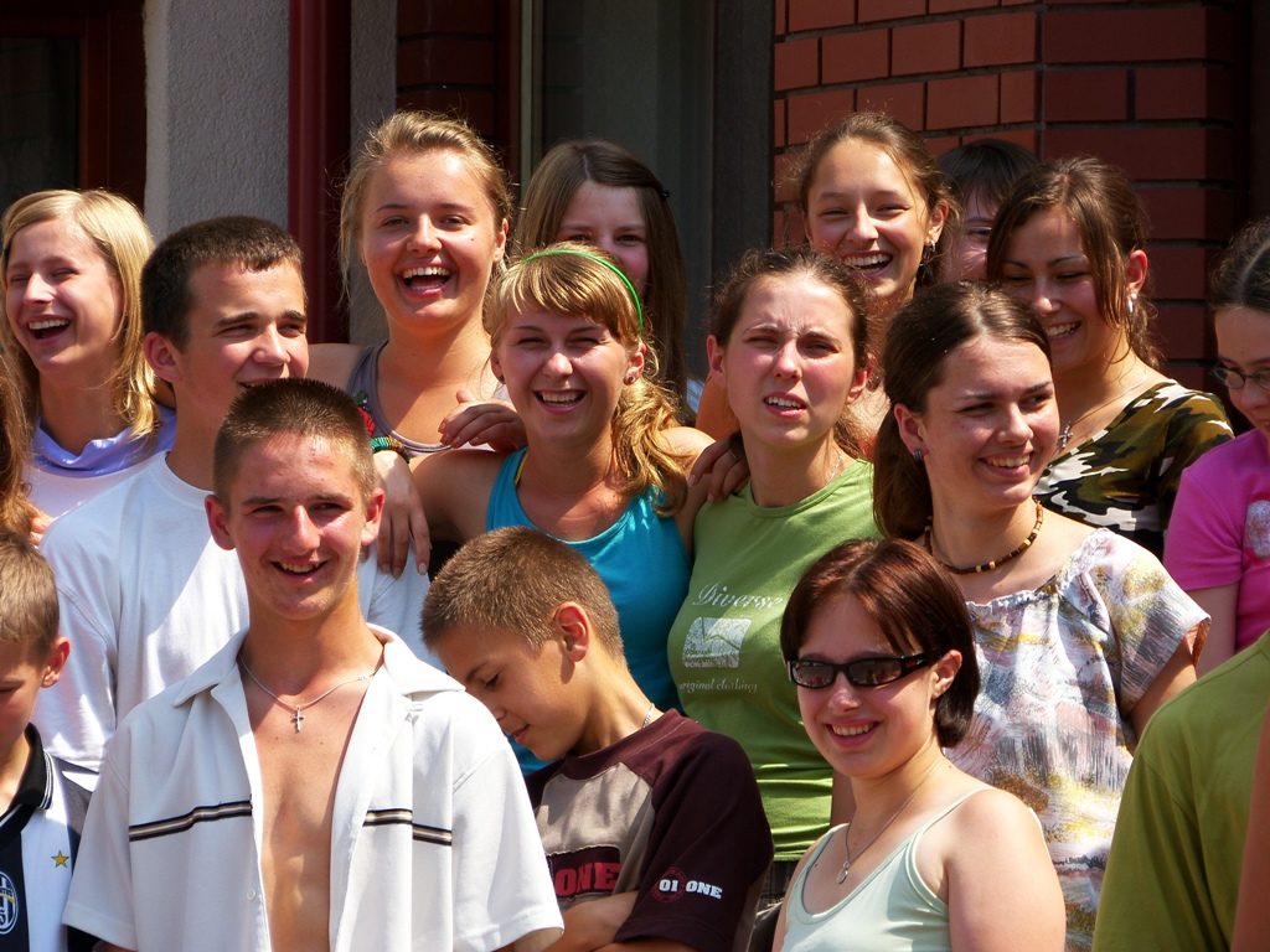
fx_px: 9539
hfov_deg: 7.6
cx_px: 635
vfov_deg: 5.7
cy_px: 476
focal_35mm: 260
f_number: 4.6
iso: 50
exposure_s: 1/500
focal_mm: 66.7
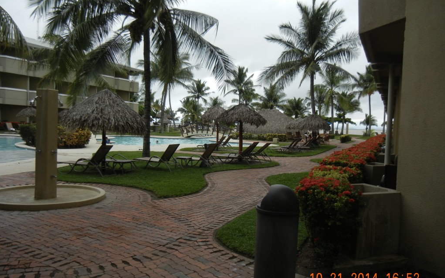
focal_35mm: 32
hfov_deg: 59.7
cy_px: 146
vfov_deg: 39.4
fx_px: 388
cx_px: 223
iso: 160
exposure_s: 1/288
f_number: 3.5
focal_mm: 5.4
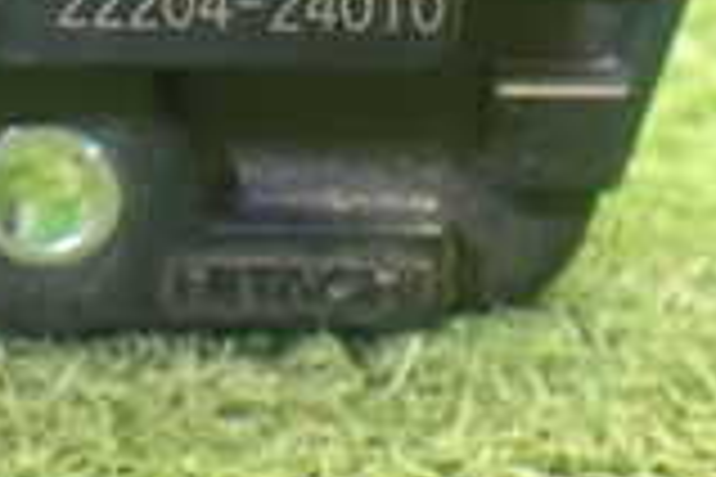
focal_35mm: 118
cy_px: -243
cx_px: 207
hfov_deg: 17.3
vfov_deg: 11.2
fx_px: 2347
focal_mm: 5.4
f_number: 2.3
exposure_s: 1/50
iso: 800
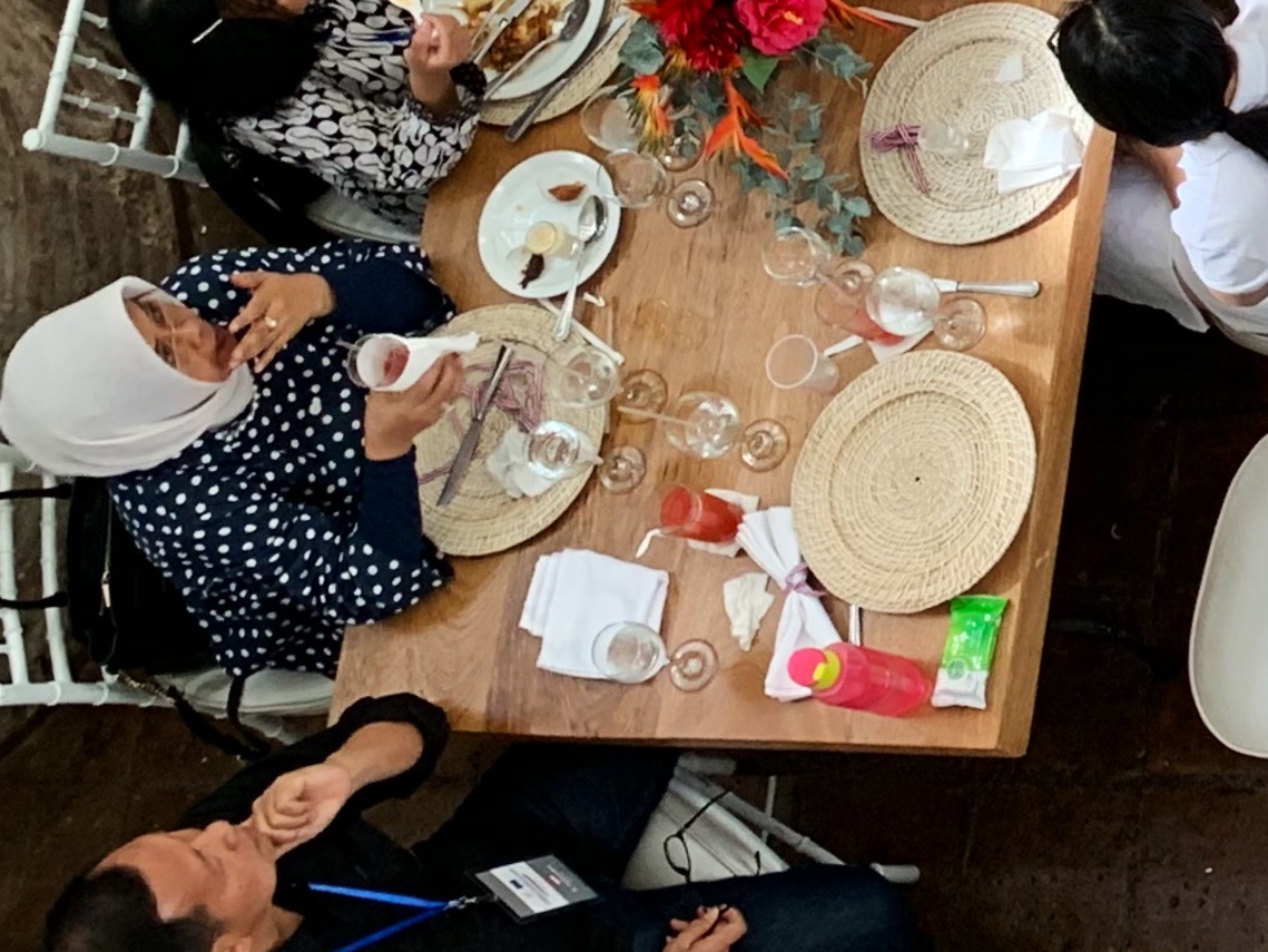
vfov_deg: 15.3
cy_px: -291
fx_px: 3371
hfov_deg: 17.6
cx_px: 2215
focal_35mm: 92
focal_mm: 4.25
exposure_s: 1/98
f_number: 1.8
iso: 100
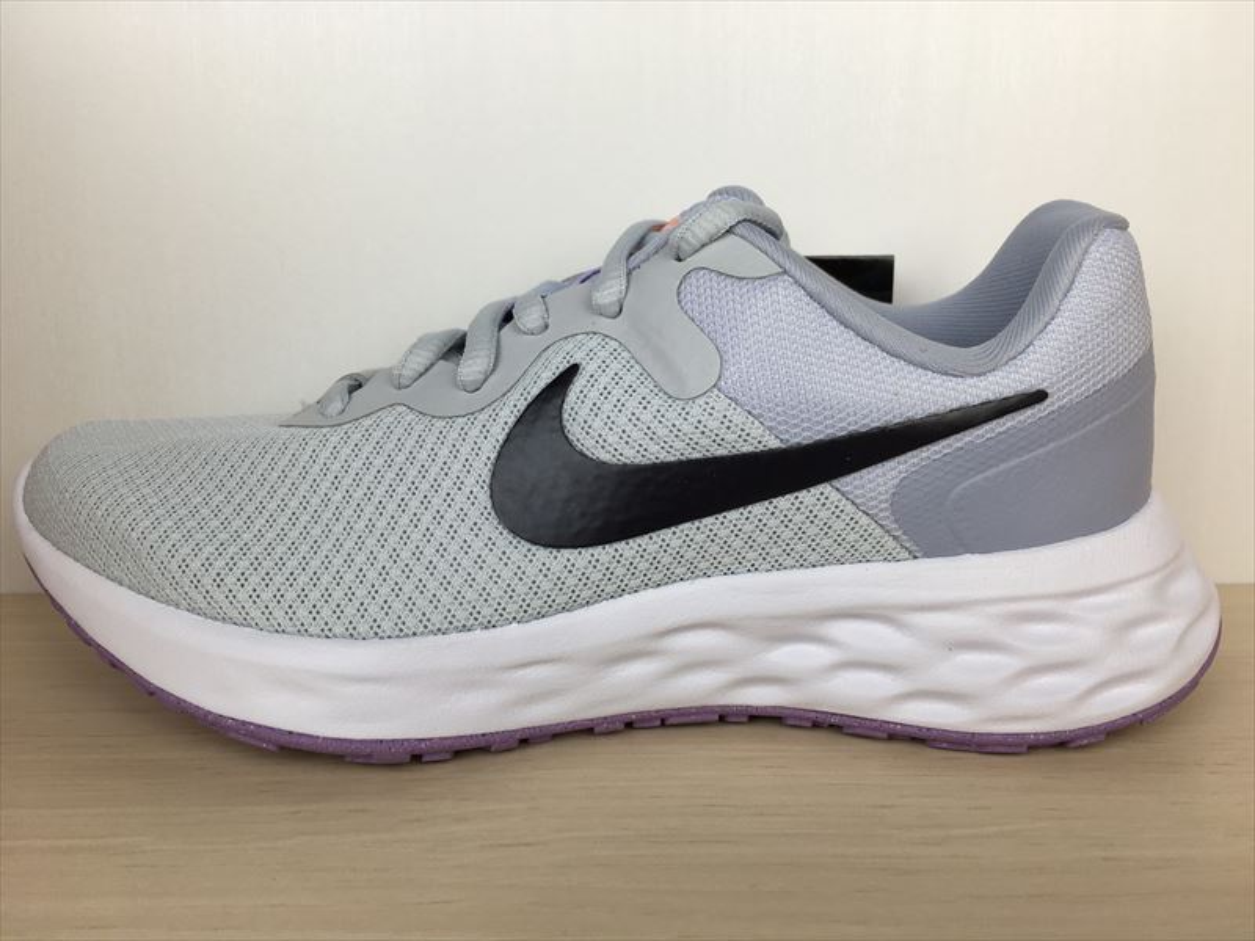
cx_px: 628
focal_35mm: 29
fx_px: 1051
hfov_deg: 61.7
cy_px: 470
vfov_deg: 48.2
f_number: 2.2
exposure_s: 1/120
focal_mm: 4.15
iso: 25
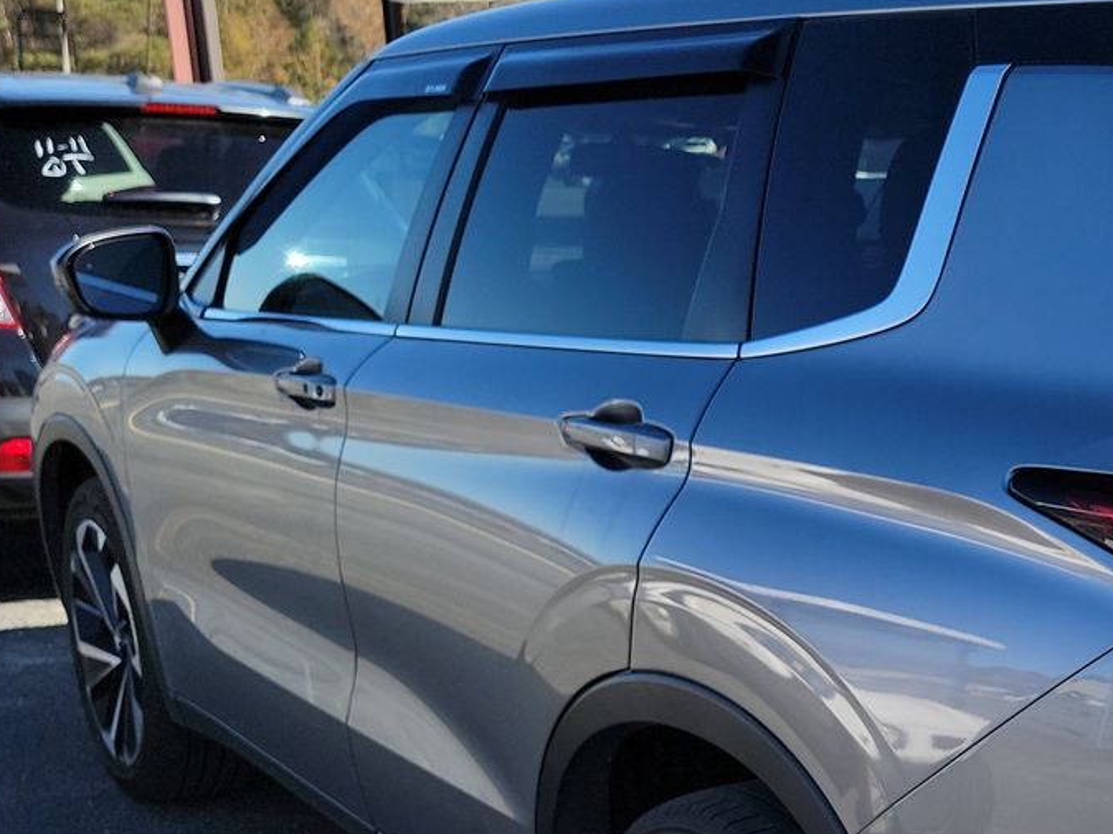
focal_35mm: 57
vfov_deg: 24.9
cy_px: 738
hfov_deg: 31.5
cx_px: 1087
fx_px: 1832
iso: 50
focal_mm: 6.7
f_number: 1.8
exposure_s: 1/472
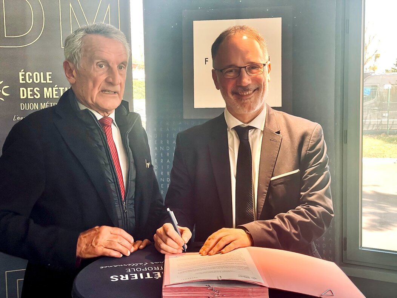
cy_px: 149
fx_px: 596
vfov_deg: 28.0
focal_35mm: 52
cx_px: 198
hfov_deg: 36.8
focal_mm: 6
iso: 100
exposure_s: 1/50
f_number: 2
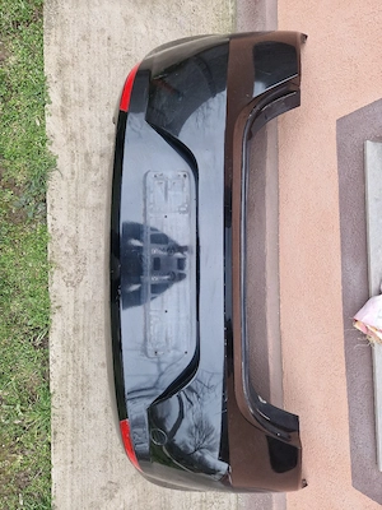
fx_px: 338
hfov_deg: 58.9
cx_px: 191
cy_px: 255
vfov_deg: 73.9
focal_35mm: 23
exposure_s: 1/182
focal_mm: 5.4
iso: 50
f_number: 1.8
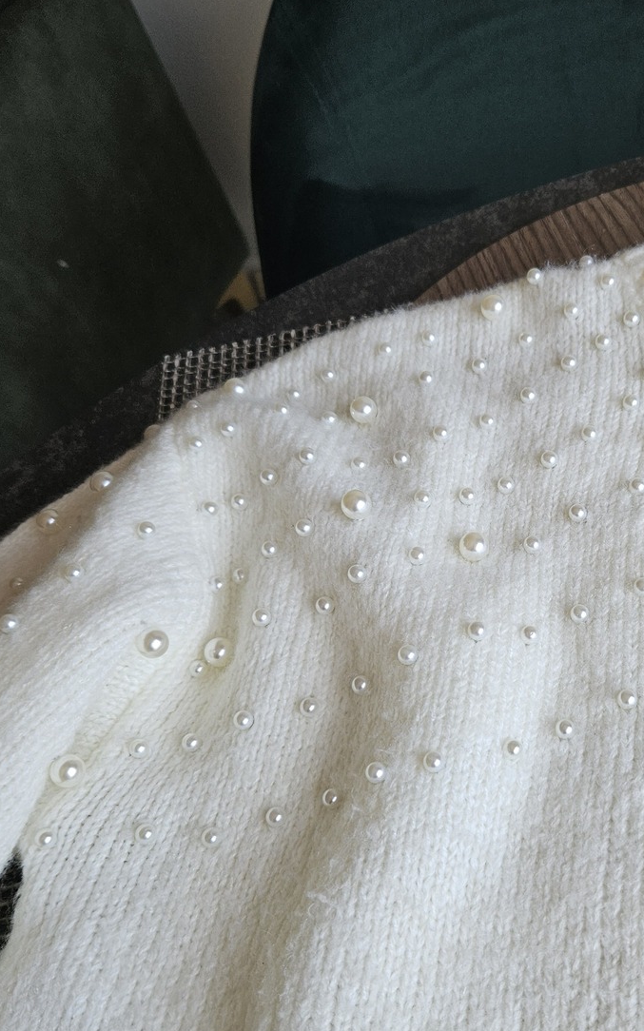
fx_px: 1011
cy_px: 584
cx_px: 522
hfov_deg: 34.2
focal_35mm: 36
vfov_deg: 53.9
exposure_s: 1/180
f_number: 1.8
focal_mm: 5.4
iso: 80
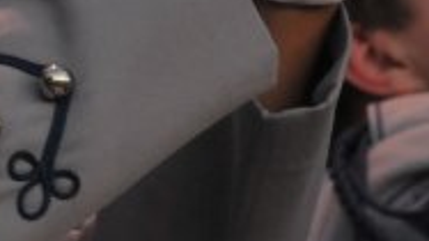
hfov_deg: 3.1
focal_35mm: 703
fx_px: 7996
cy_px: -288
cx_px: 103
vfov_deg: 1.7
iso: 800
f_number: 7.1
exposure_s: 1/200
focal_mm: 105
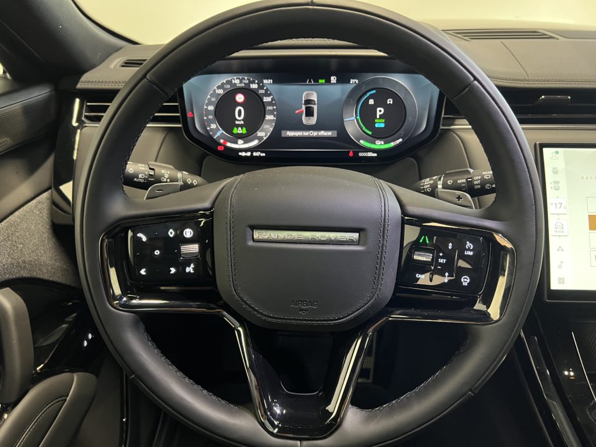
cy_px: 224
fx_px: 448
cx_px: 298
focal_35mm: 26
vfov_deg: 53.1
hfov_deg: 67.3
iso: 500
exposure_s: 1/37
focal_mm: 5.7
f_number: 1.5
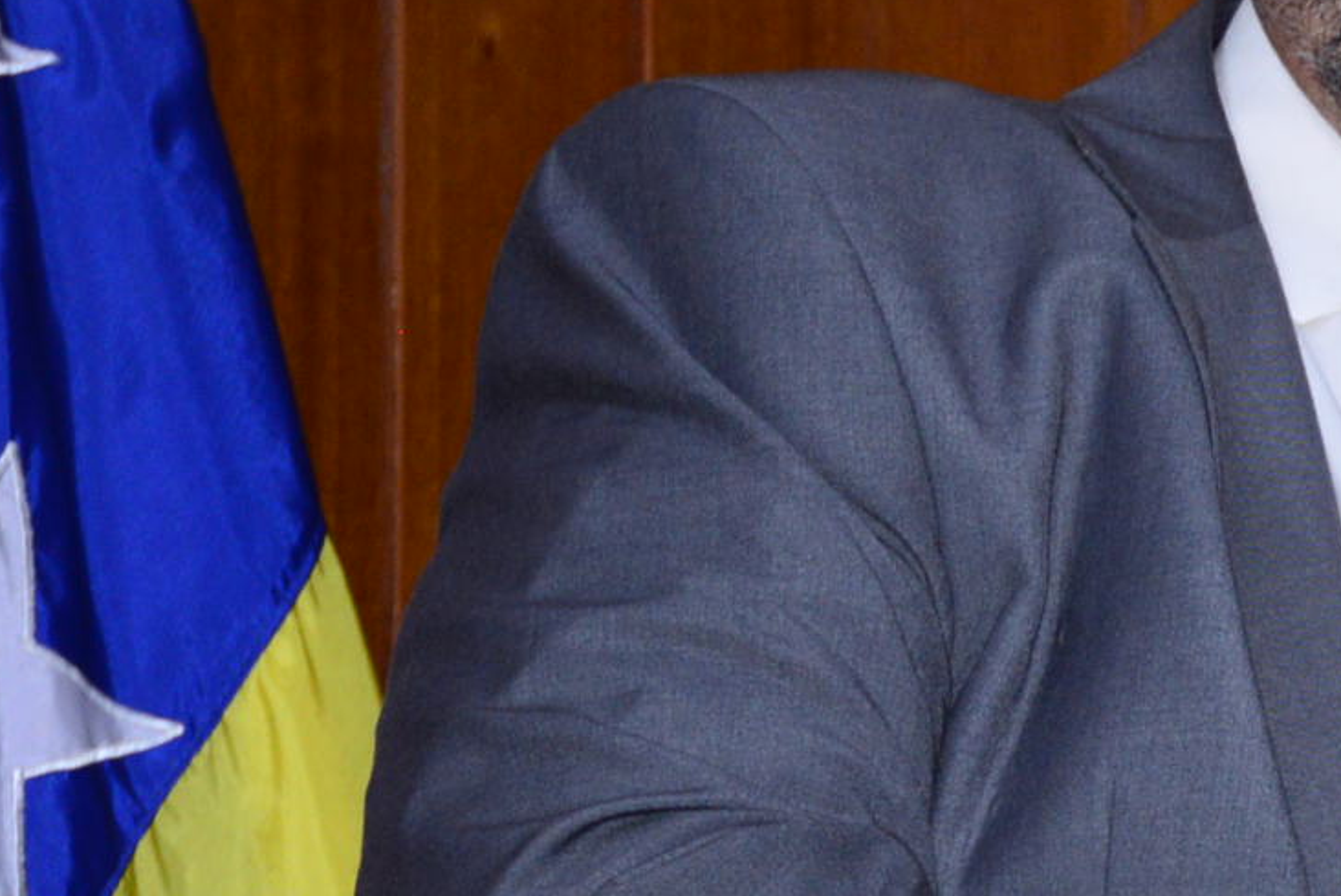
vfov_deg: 5.2
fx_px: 9951
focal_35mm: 267
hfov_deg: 7.4
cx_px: 2655
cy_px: 509
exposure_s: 1/125
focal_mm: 65
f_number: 5
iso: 1600
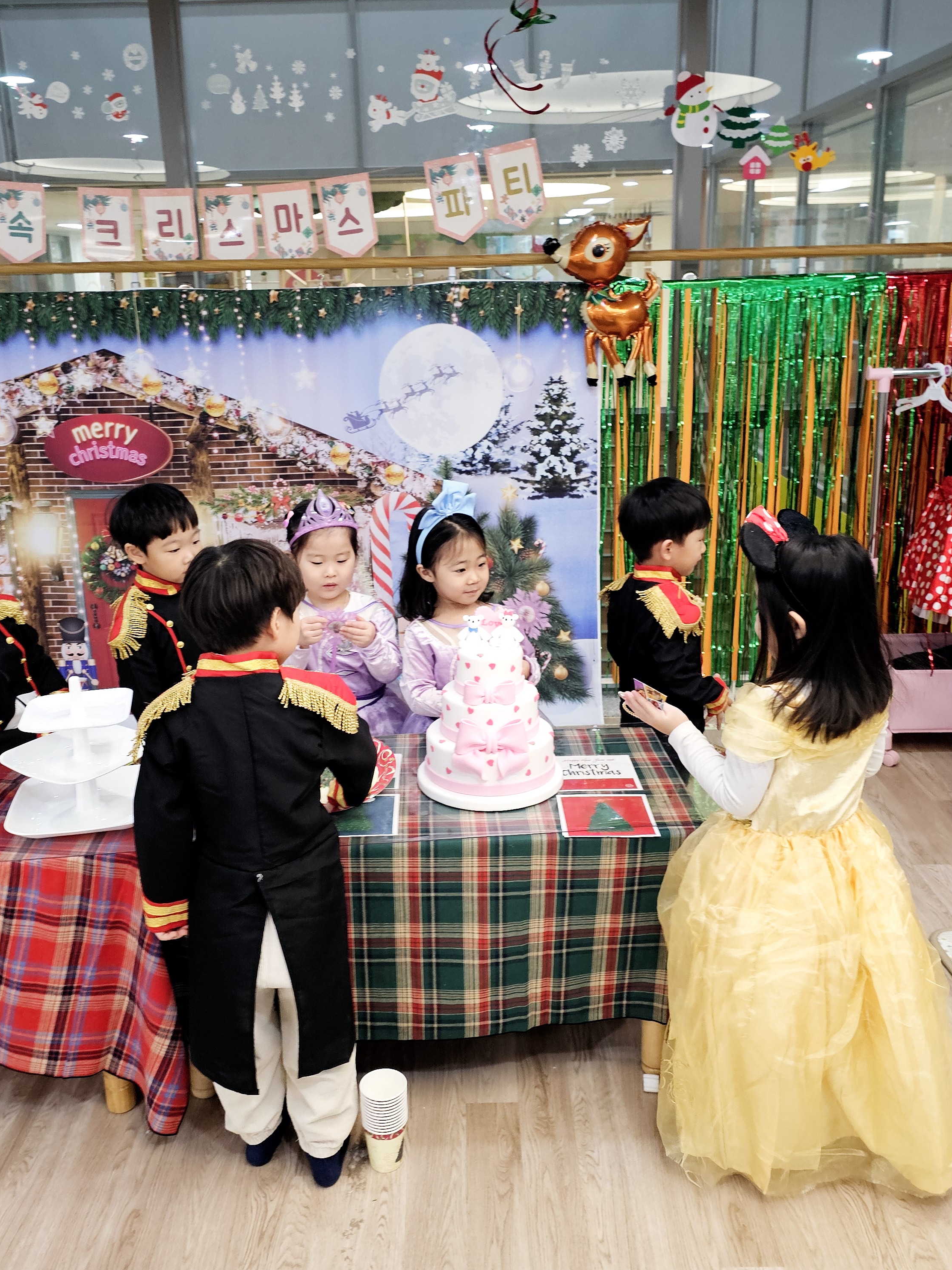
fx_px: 1137
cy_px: 631
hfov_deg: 45.4
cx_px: 464
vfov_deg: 58.4
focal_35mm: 31
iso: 250
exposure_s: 1/120
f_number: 1.7
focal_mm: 6.3
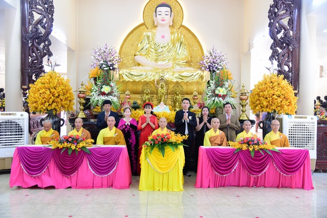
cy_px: 109
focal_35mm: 34
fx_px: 309
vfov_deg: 38.9
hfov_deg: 55.8
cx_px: 164
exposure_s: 1/50
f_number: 4
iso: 1600
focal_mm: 34
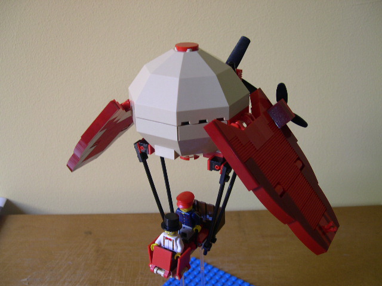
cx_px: 191
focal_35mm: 38
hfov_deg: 49.0
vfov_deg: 37.7
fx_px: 419
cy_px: 143
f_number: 2.8
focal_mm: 8
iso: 100
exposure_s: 1/12.5
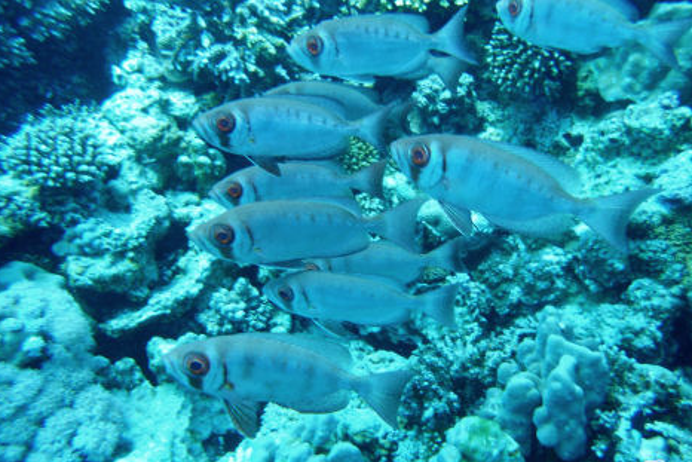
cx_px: 364
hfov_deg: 63.6
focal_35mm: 29
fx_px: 558
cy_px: 231
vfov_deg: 45.0
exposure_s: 1/30
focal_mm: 4.6
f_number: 3.2
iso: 125
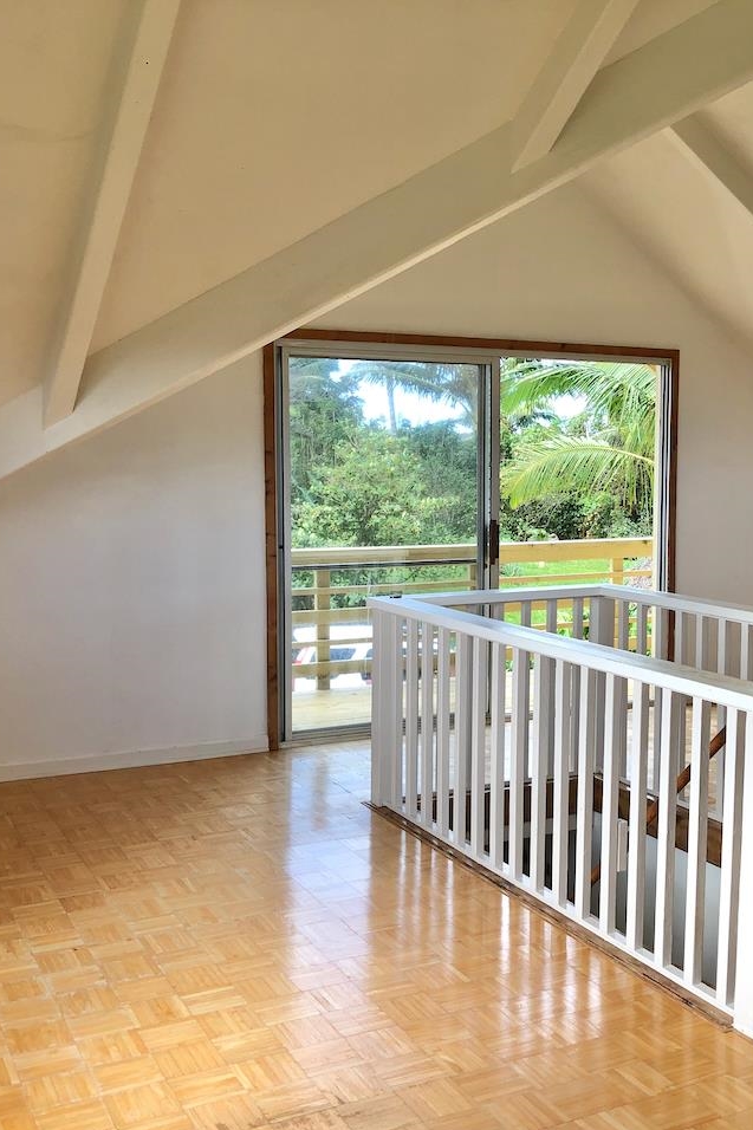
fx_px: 1224
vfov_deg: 49.6
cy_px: 566
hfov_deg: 34.0
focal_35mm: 39
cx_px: 481
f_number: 1.8
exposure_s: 1/122
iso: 20
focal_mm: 3.99
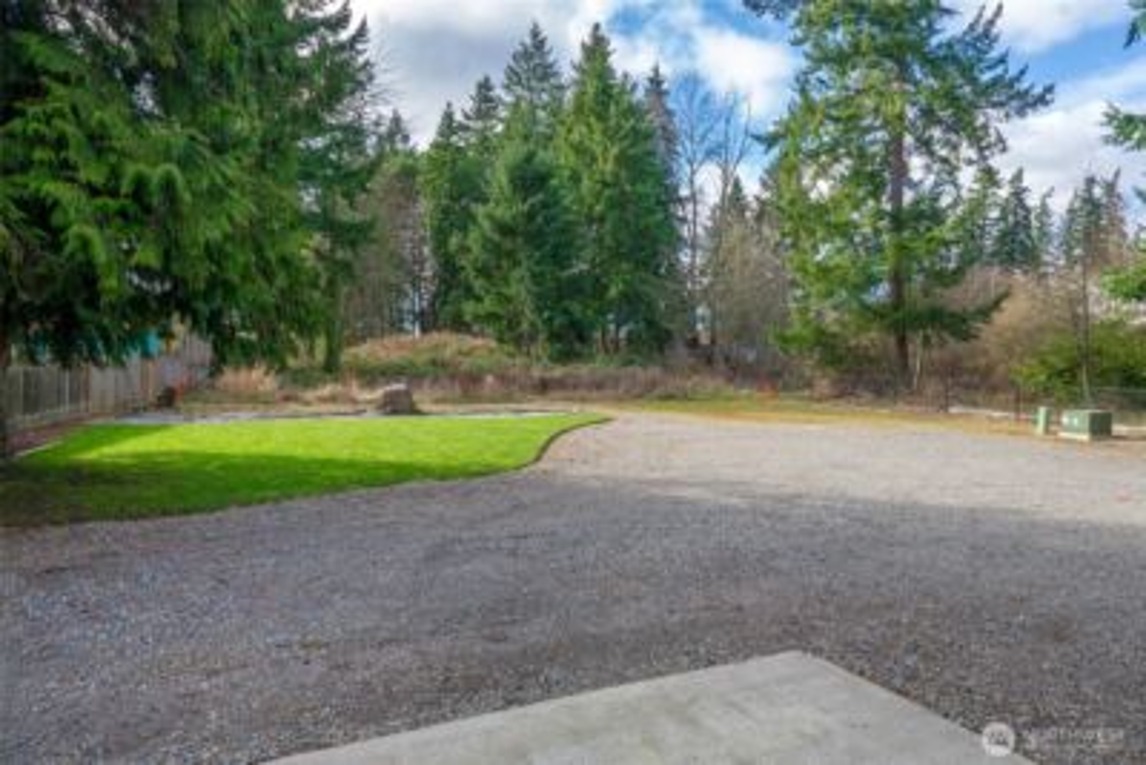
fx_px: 701
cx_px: 573
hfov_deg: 78.6
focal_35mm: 22
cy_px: 382
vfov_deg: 57.3
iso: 80
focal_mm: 22
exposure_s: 1/50
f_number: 7.1
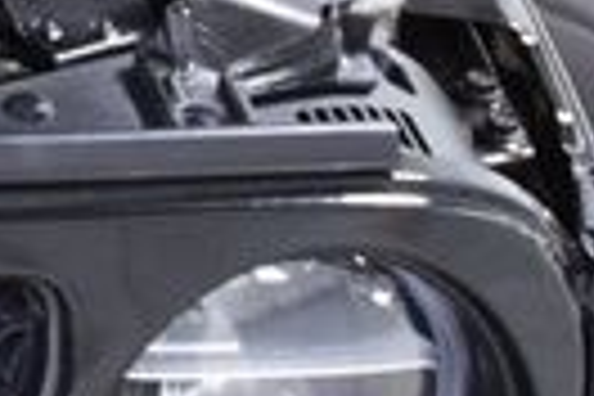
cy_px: -277
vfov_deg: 7.7
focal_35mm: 174
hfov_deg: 10.2
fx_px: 2871
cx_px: -842
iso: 1600
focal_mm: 24
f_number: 5.6
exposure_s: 1/15
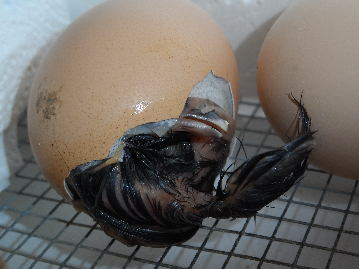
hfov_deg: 31.2
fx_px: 643
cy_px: 134
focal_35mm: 62
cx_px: 180
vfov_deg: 23.7
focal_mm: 10.2
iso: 100
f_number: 4.2
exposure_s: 1/45
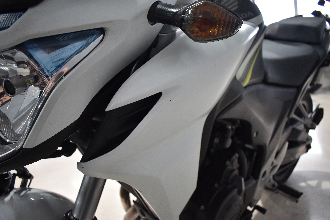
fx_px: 247
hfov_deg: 67.4
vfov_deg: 47.9
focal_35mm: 27
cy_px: 110
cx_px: 165
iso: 800
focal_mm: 18
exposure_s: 1/50
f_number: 3.5
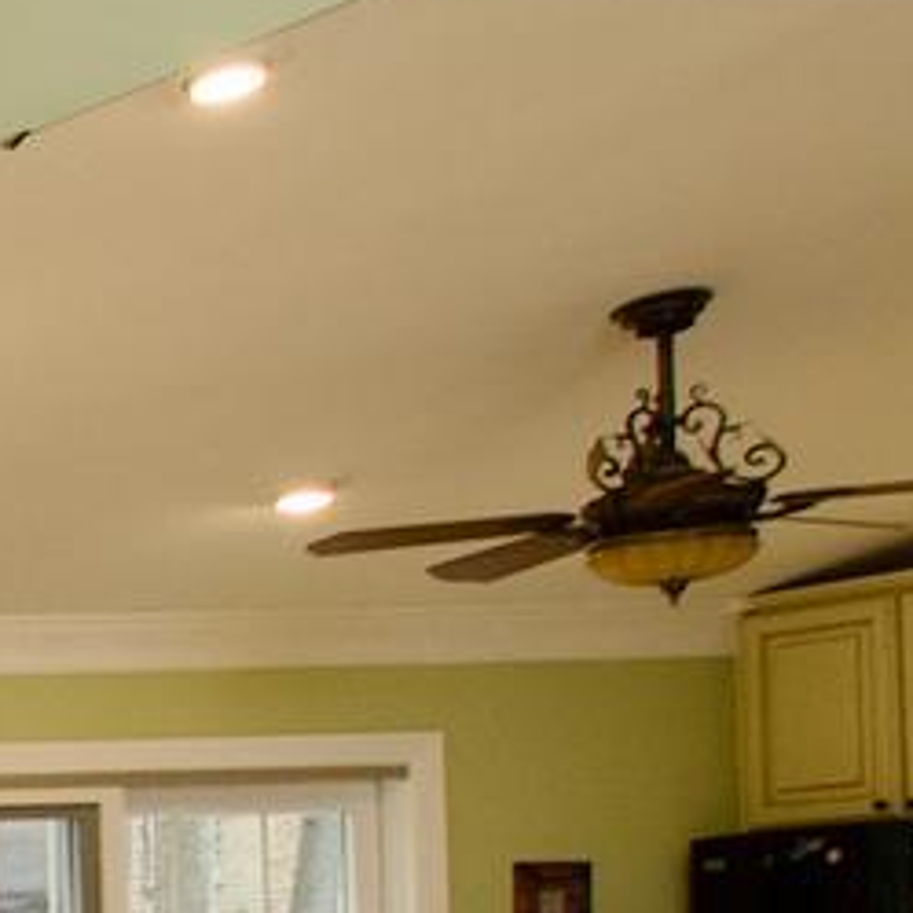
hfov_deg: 10.0
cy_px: 981
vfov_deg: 16.1
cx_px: -2127
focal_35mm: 105
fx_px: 3133
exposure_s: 1/30
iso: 320
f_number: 7.1
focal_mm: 10
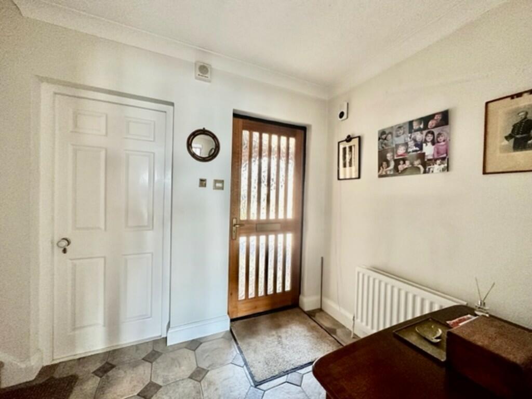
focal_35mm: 14
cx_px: 266
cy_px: 200
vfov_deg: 85.7
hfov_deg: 102.1
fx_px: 215
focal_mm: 2.22
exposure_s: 1/100
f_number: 2.2
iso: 250
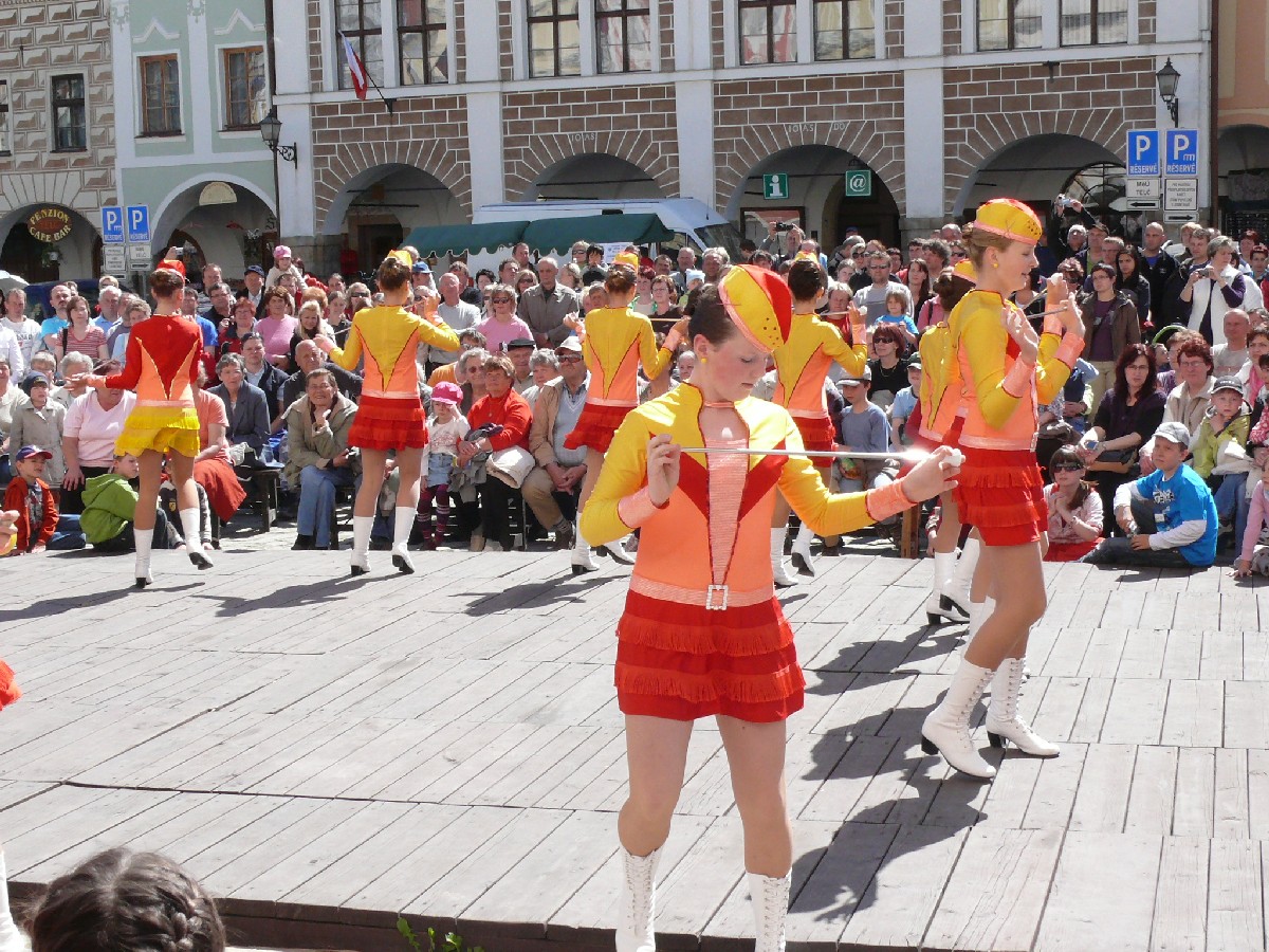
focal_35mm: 56
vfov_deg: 26.1
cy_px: 476
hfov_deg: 34.3
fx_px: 2053
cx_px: 634
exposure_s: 1/500
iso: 200
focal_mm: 9.7
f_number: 6.3
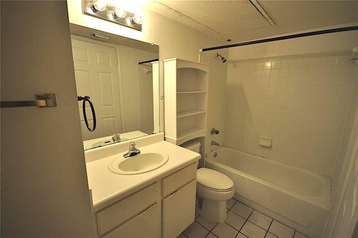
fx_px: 149
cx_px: 179
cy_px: 119
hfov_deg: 100.5
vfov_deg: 77.1
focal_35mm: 15
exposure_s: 1/60
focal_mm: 10
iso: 720
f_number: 4
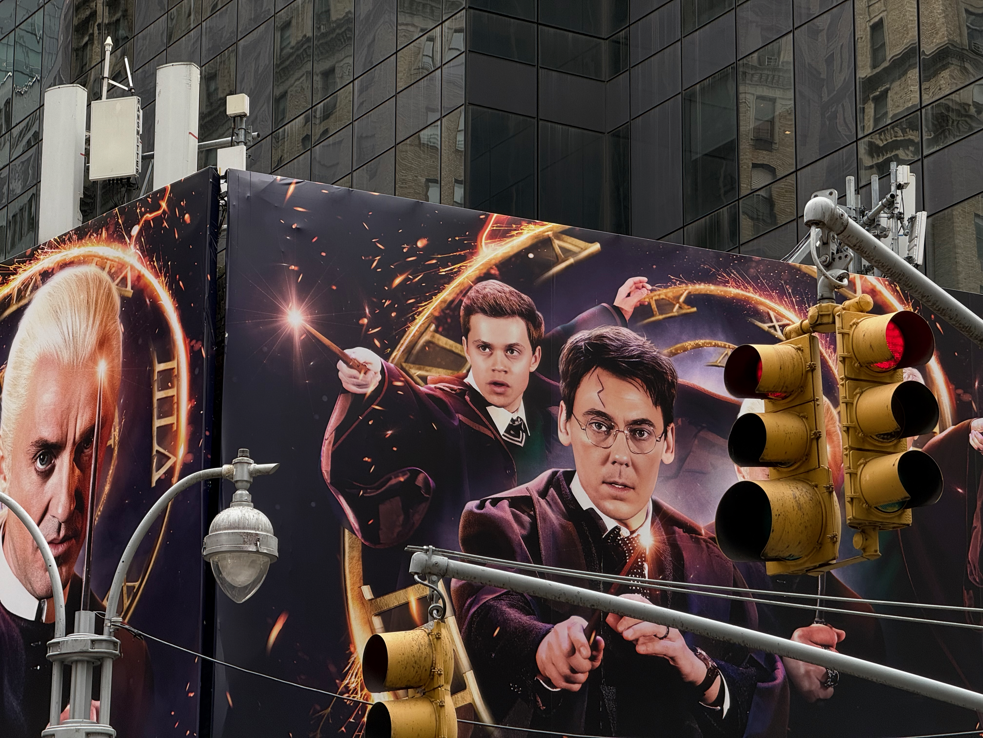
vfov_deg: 12.3
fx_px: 3408
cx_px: 492
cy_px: 369
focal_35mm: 120
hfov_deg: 16.4
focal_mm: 15.66
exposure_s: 1/309
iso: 50
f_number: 2.8
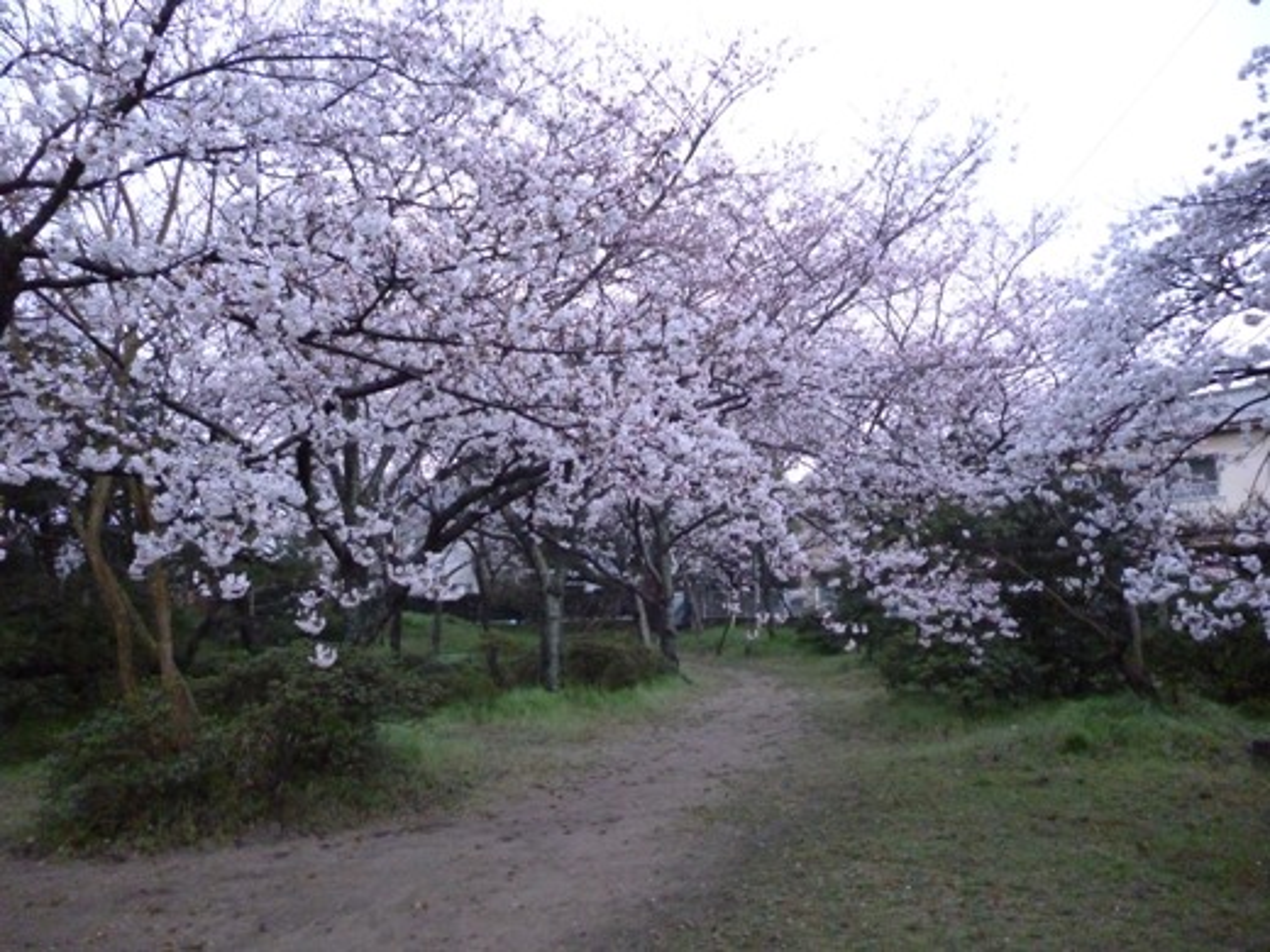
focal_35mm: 28
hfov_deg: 63.4
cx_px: 635
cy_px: 476
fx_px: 1027
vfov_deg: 49.7
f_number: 3.1
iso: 800
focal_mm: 5
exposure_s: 1/20
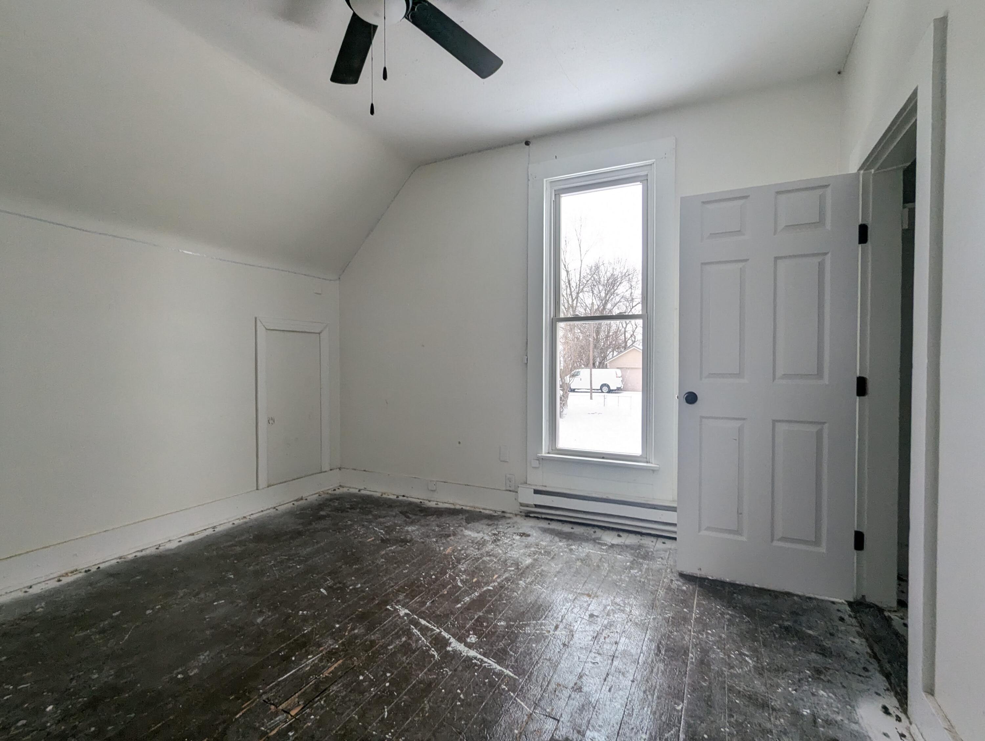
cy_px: 370
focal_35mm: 16
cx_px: 492
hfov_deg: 94.4
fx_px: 456
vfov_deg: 78.2
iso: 125
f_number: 2.2
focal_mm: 2.35
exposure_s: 1/56
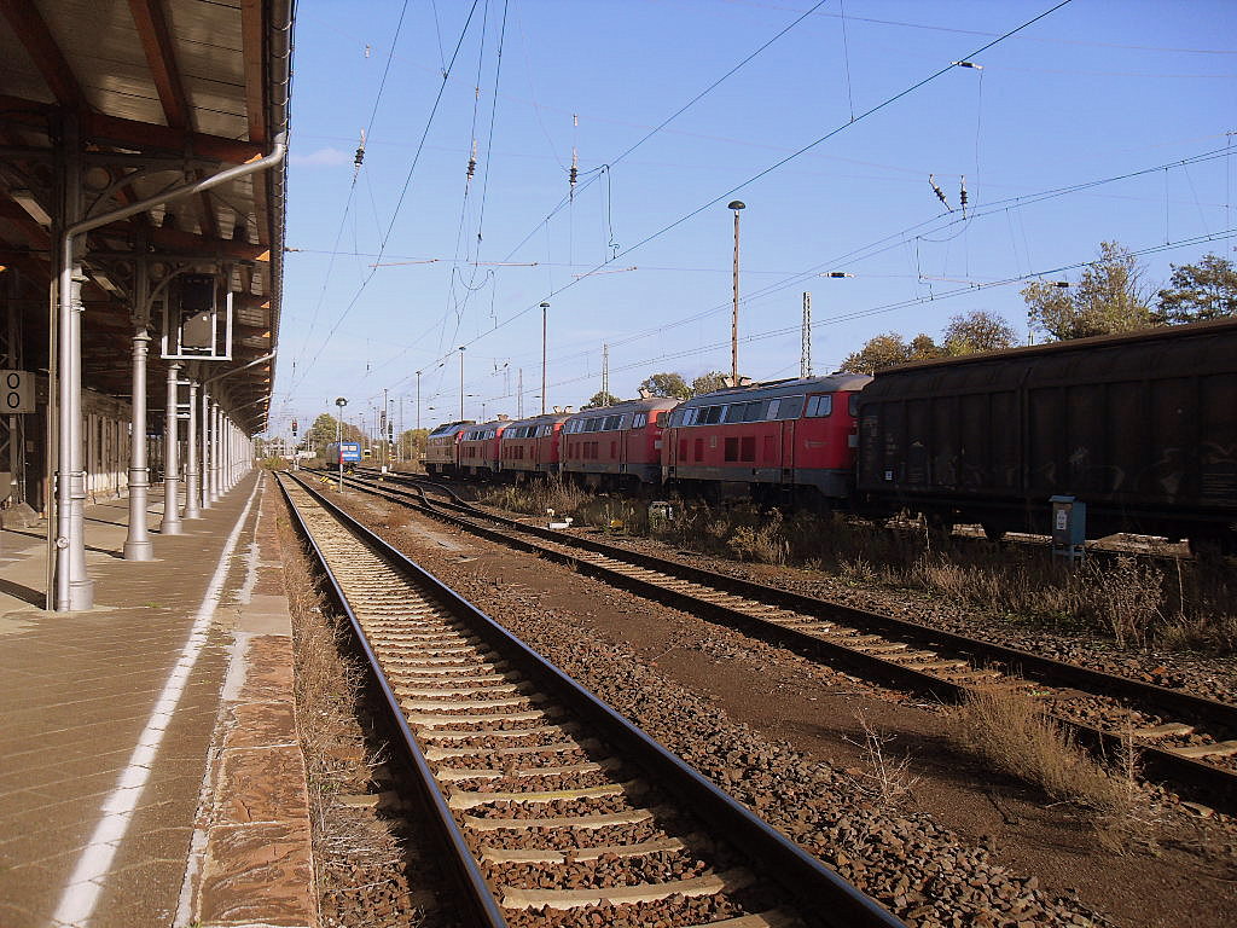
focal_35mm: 34
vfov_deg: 41.8
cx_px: 618
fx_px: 1215
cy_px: 464
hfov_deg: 54.0
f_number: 7
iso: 80
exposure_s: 1/180
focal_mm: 6.3
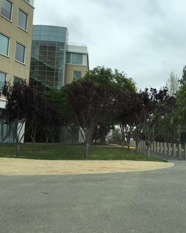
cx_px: 153
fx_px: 261
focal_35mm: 38
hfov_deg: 37.5
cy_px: 117
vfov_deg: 47.9
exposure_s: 1/1709
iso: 25
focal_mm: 4.15
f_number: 2.2
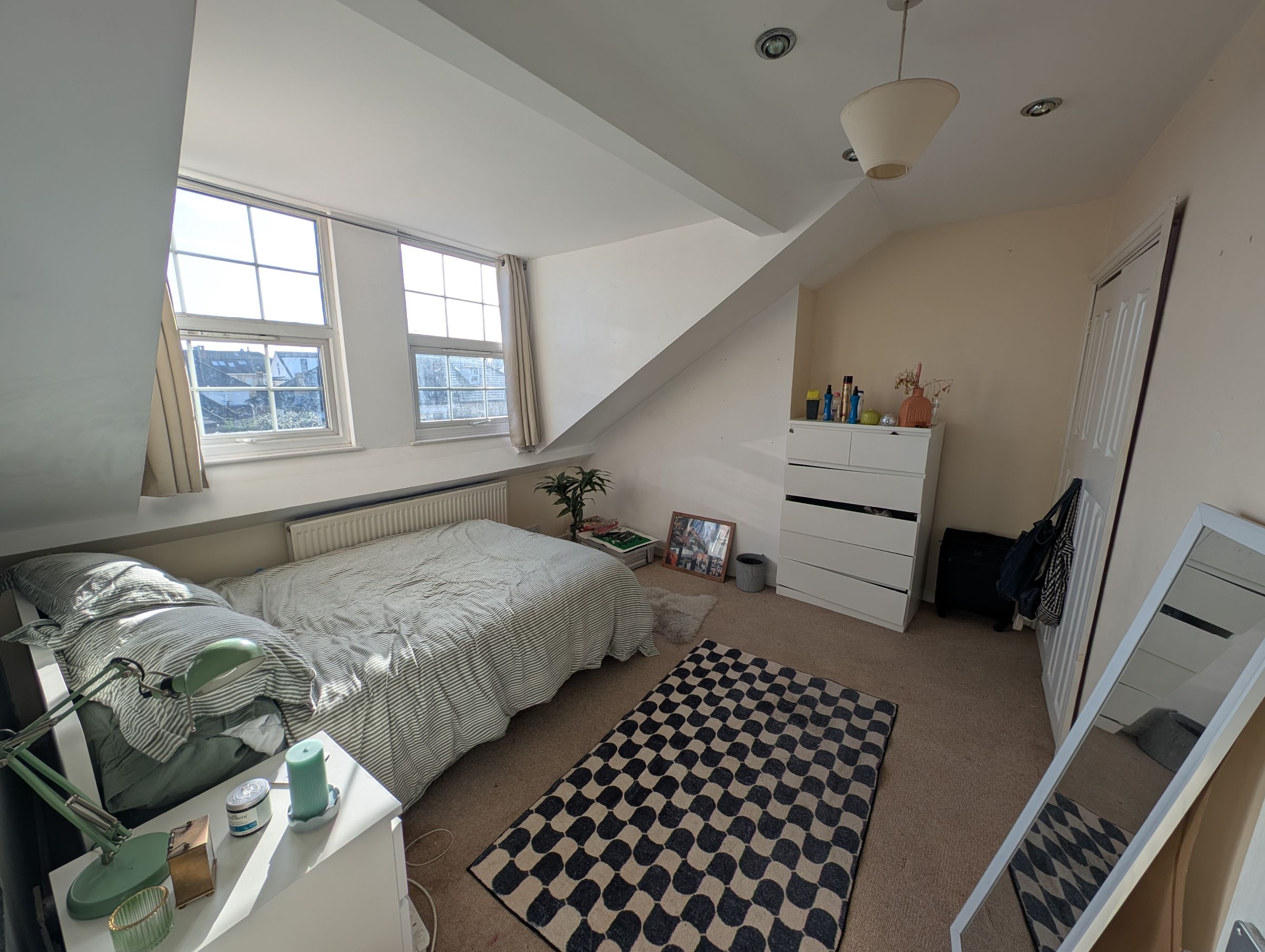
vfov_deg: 94.6
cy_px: 476
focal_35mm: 12
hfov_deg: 110.5
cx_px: 632
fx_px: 439
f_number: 1.95
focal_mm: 2.23
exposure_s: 1/770
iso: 63
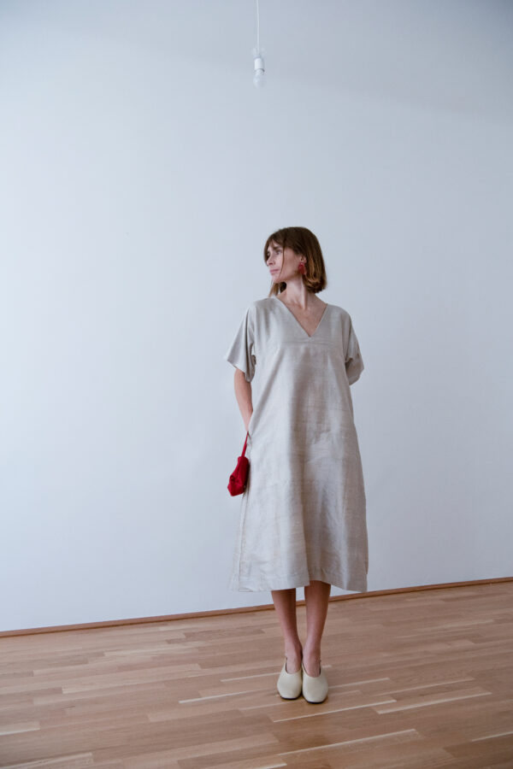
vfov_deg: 58.7
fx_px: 684
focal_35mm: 32
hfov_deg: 41.1
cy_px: 384
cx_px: 256
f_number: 5.6
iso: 1600
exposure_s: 1/160
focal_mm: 32
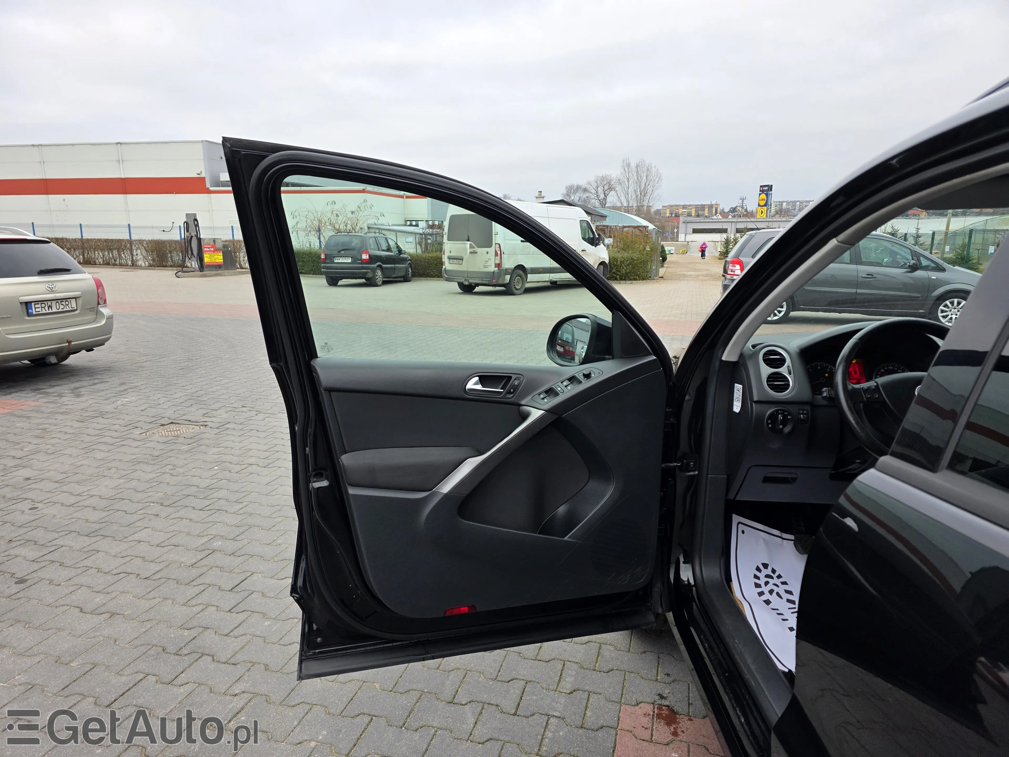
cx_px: 504
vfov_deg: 58.9
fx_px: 670
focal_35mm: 23
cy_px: 378
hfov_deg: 73.9
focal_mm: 6.3
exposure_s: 1/180
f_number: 1.7
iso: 32
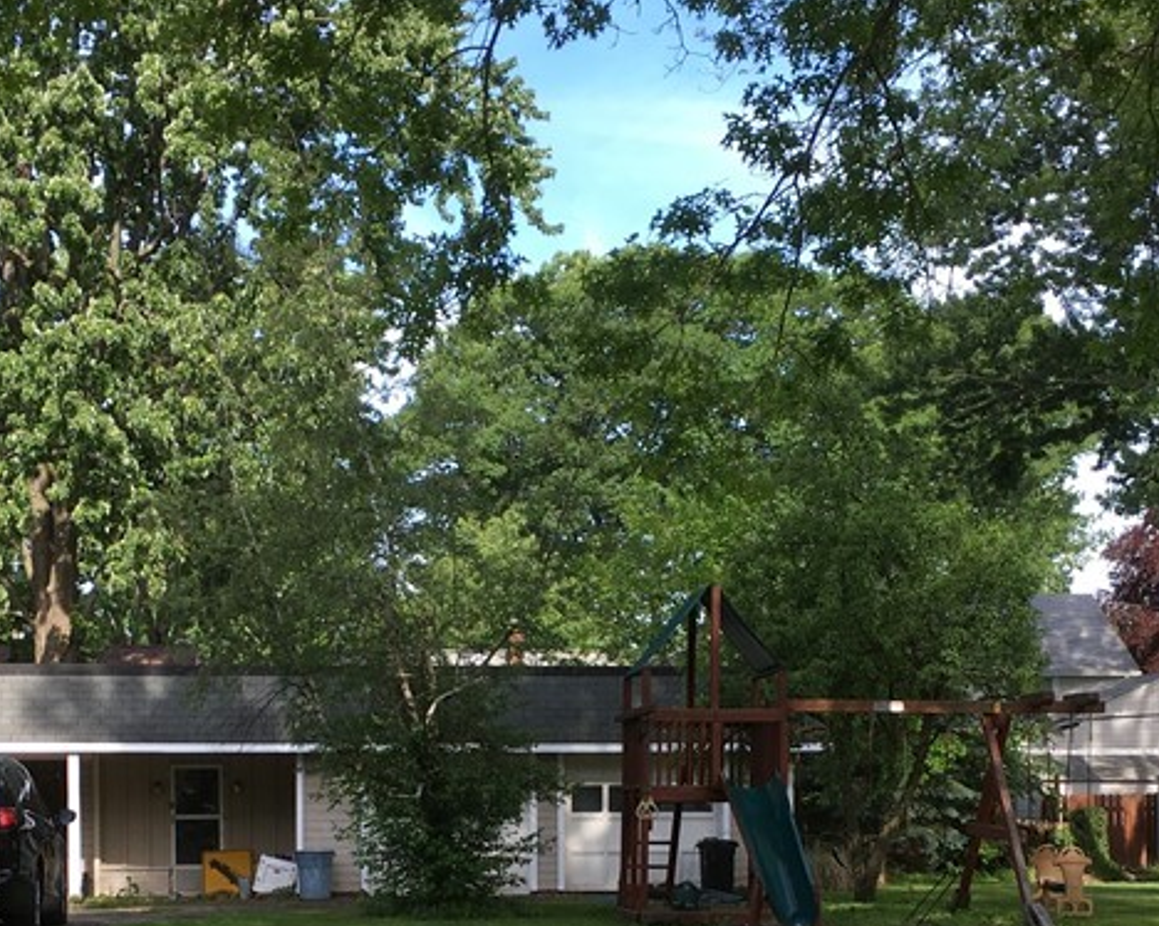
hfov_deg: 30.5
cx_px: 565
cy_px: 824
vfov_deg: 23.9
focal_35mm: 62
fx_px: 2126
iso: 25
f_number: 2.2
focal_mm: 4.15
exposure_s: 1/442
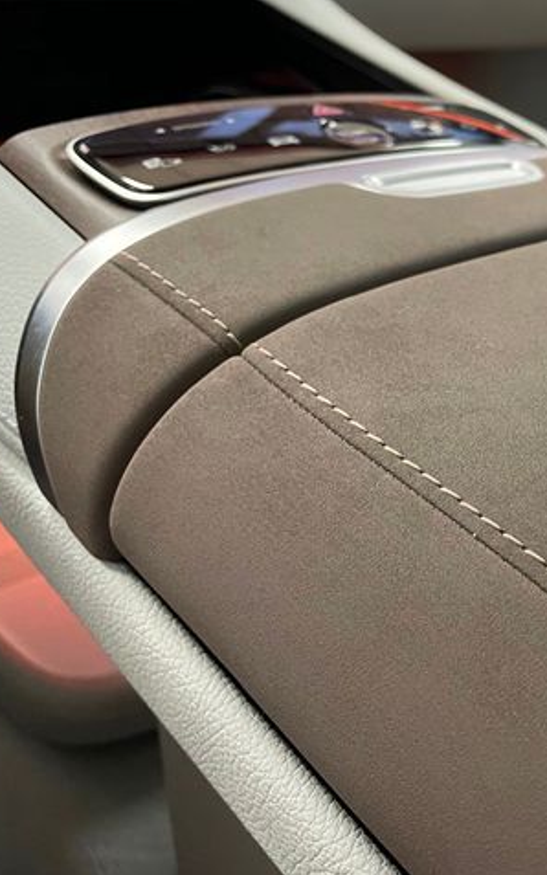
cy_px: 438
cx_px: 530
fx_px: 883
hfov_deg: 32.1
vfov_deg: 52.8
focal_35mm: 37
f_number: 1.6
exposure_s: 1/54
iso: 400
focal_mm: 4.2
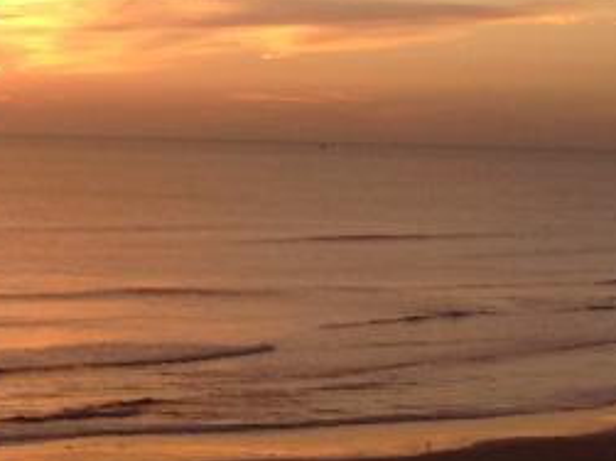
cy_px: -93
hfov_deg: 13.1
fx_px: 2544
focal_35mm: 143
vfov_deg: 10.2
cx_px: -270
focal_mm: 4.28
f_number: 2.4
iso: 50
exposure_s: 1/296
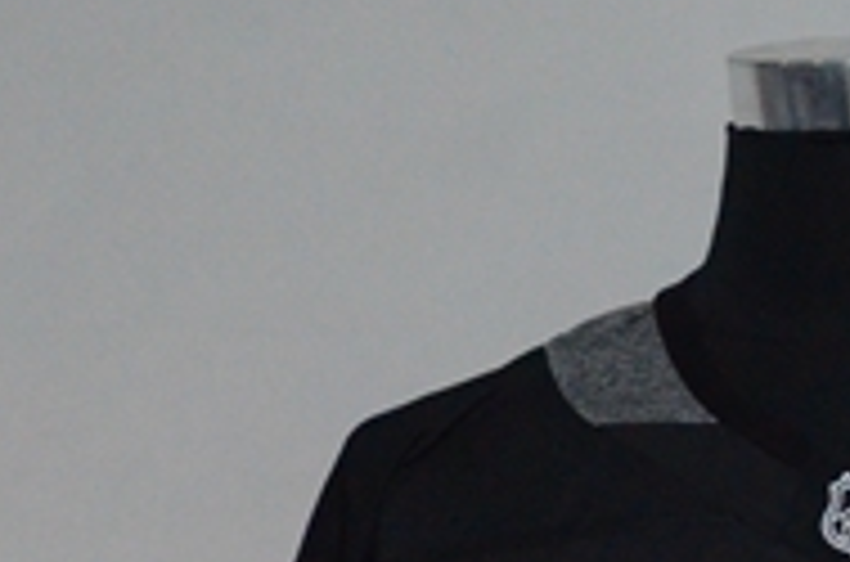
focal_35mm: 317
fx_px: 7466
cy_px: 1066
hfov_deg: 6.4
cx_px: 1444
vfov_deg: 4.3
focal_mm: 50
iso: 4000
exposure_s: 1/50
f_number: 4.8
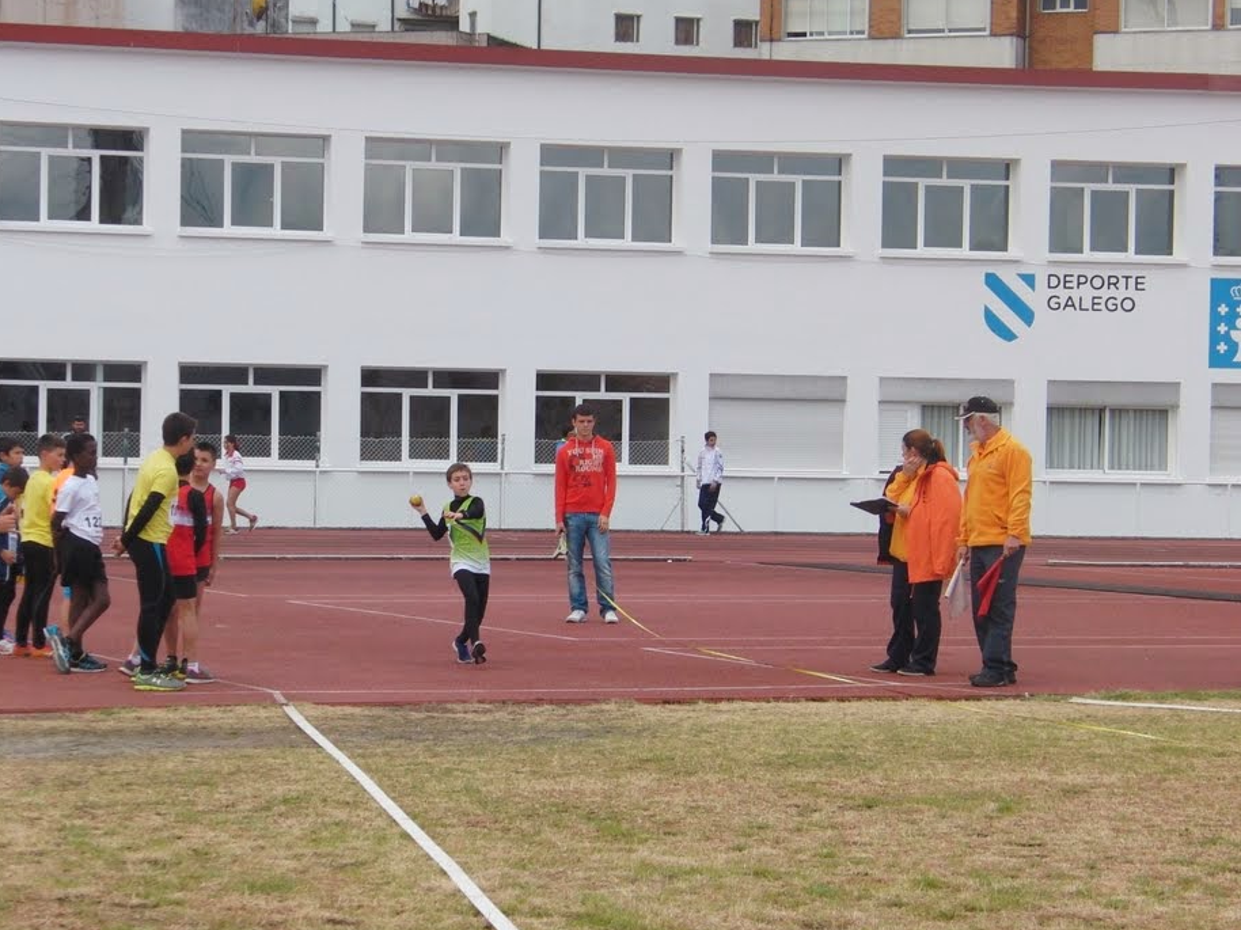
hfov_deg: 19.3
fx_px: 3656
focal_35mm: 102
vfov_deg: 14.5
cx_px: 578
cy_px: 486
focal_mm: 16.1
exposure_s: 1/640
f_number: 3.8
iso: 100
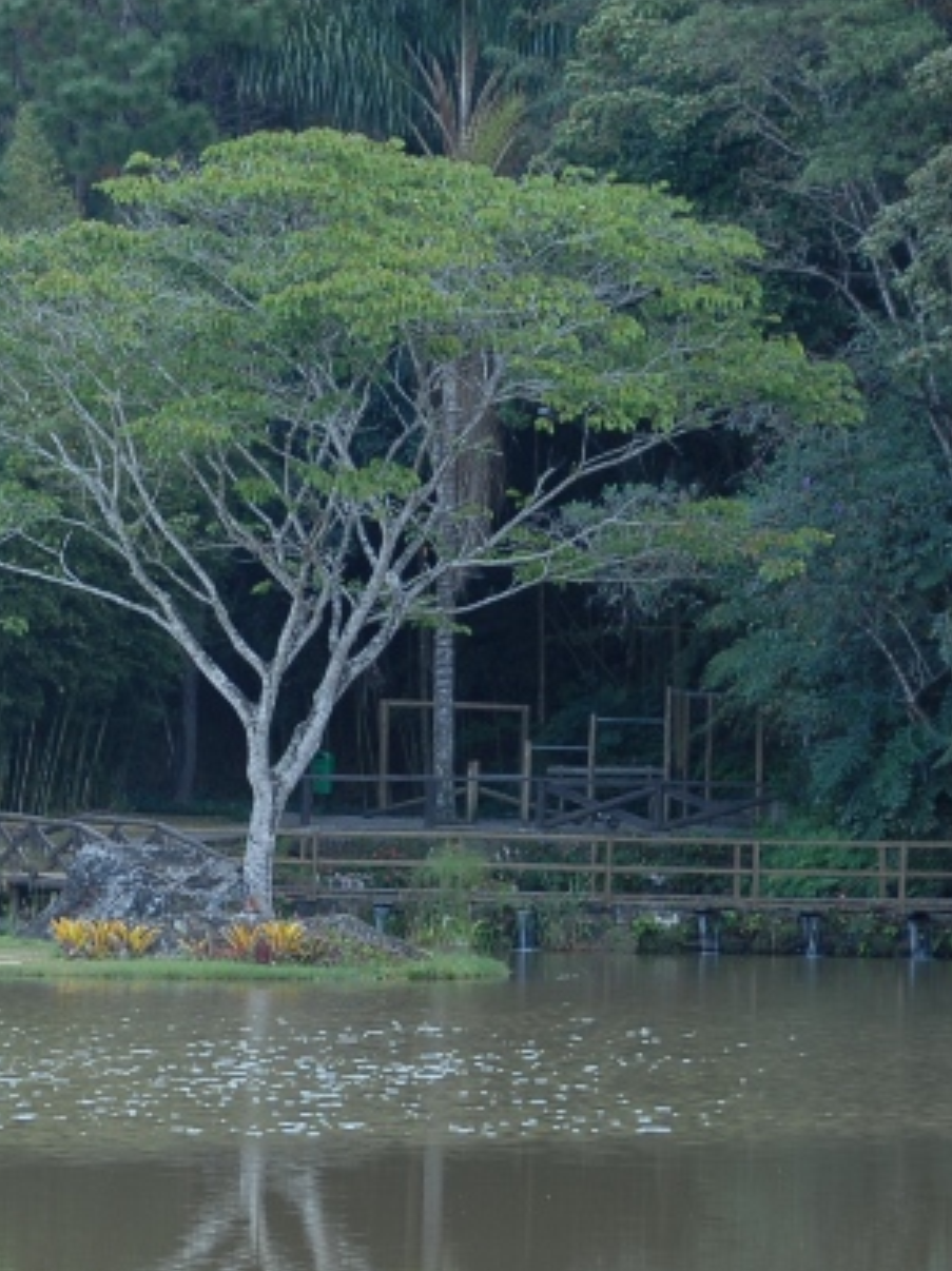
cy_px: 825
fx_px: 8443
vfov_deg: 8.6
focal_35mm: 230
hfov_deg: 6.4
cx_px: -209
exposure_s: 1/13
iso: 100
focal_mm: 80
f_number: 5
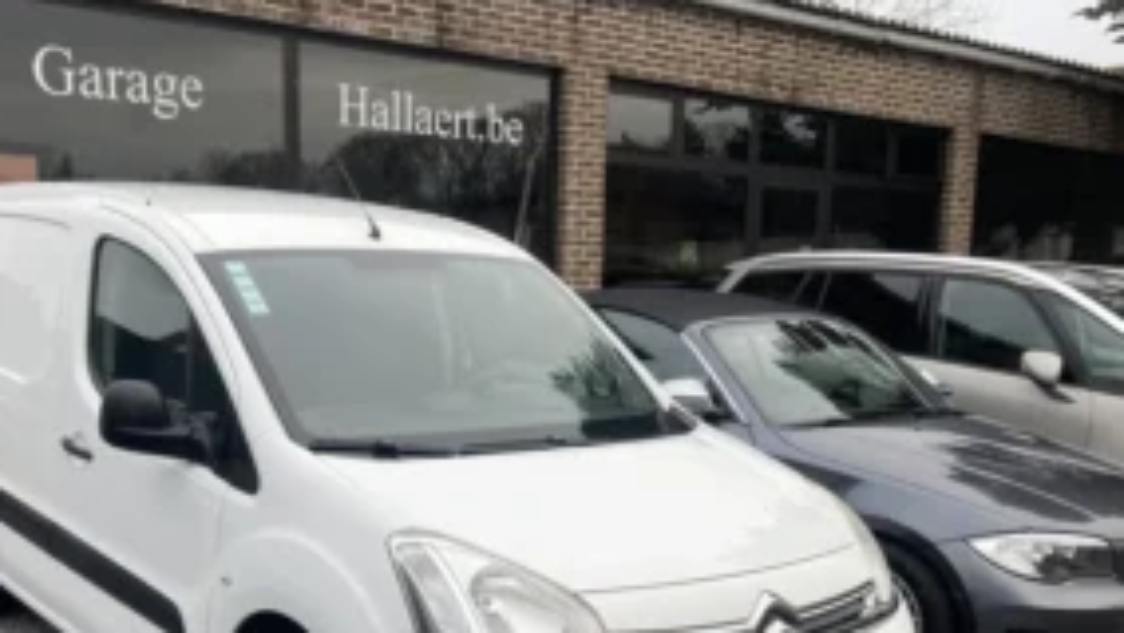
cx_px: 447
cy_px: 546
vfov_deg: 27.0
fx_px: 1282
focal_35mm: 43
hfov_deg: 47.1
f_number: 1.8
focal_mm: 3.99
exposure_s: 1/197
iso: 20
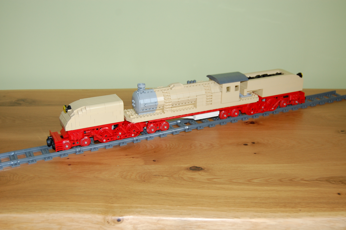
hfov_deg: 42.4
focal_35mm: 46
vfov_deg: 28.9
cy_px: 115
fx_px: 447
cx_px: 173
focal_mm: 31
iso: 400
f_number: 4.5
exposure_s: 1/60
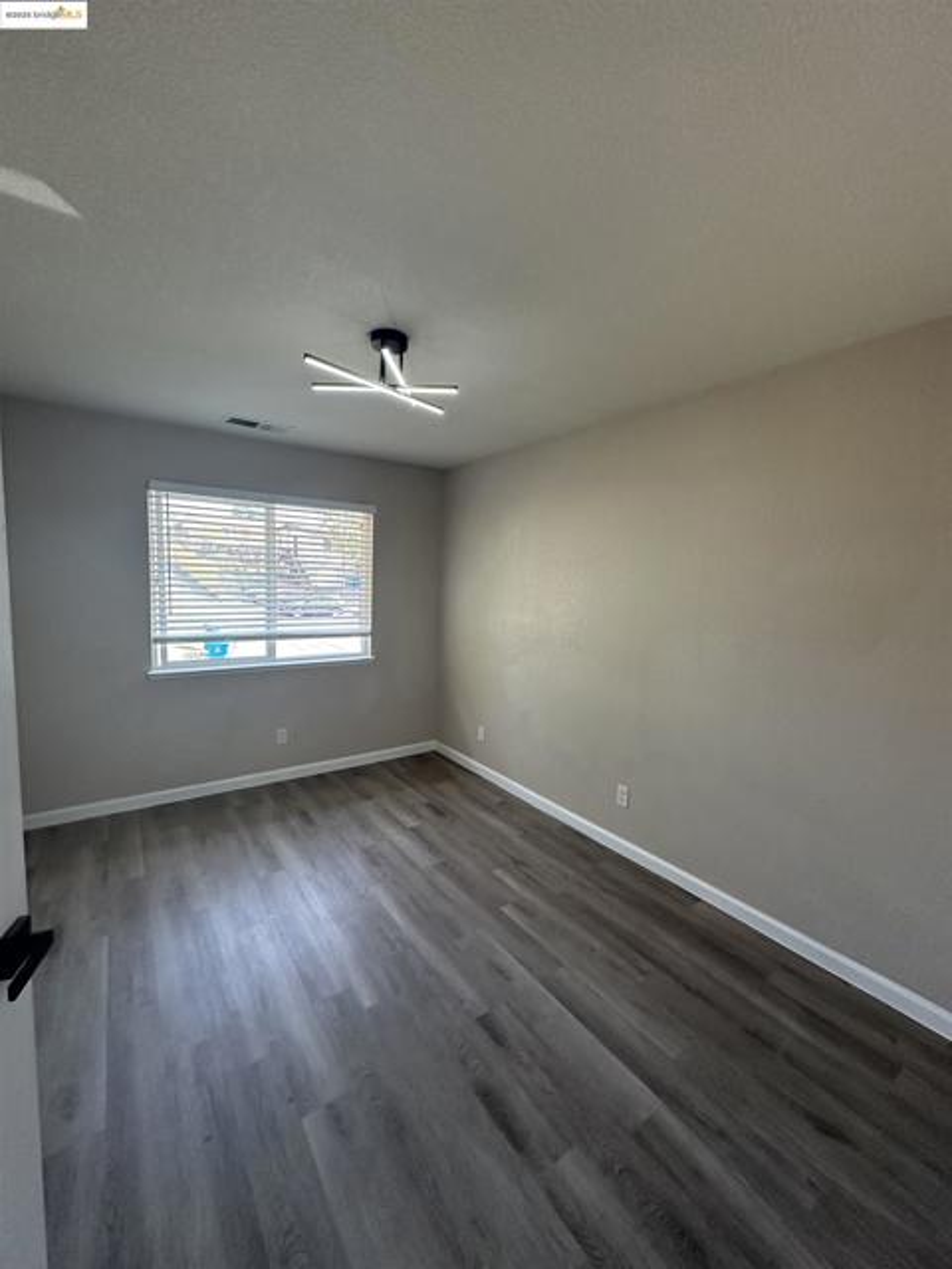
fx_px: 513
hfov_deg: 85.7
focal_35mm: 14
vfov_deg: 102.1
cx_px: 476
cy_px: 634
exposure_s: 1/120
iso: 200
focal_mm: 2.22
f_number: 2.2
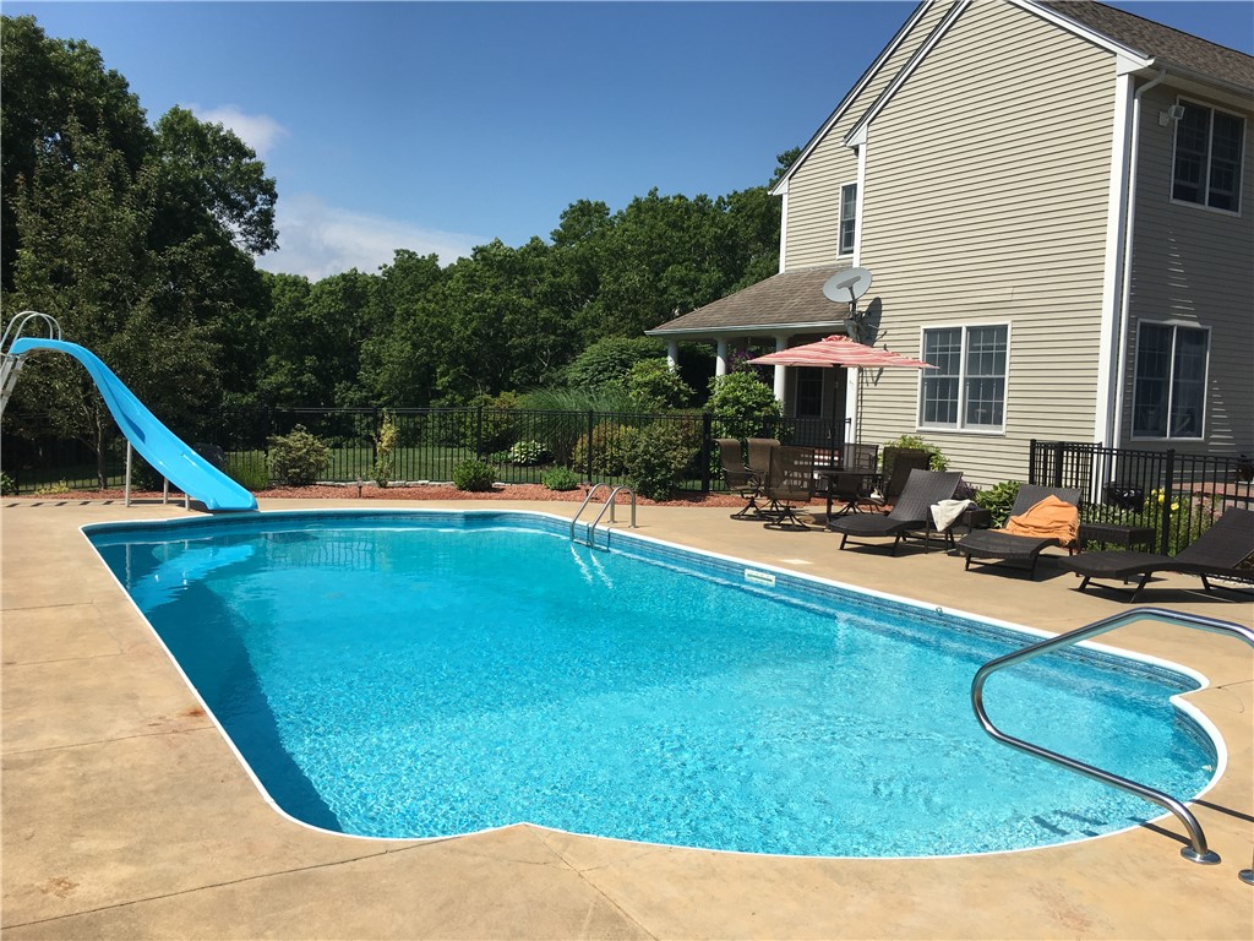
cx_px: 627
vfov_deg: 48.2
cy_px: 470
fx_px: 1051
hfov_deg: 61.7
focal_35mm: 29
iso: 25
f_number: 2.2
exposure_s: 1/2198
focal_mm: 4.15
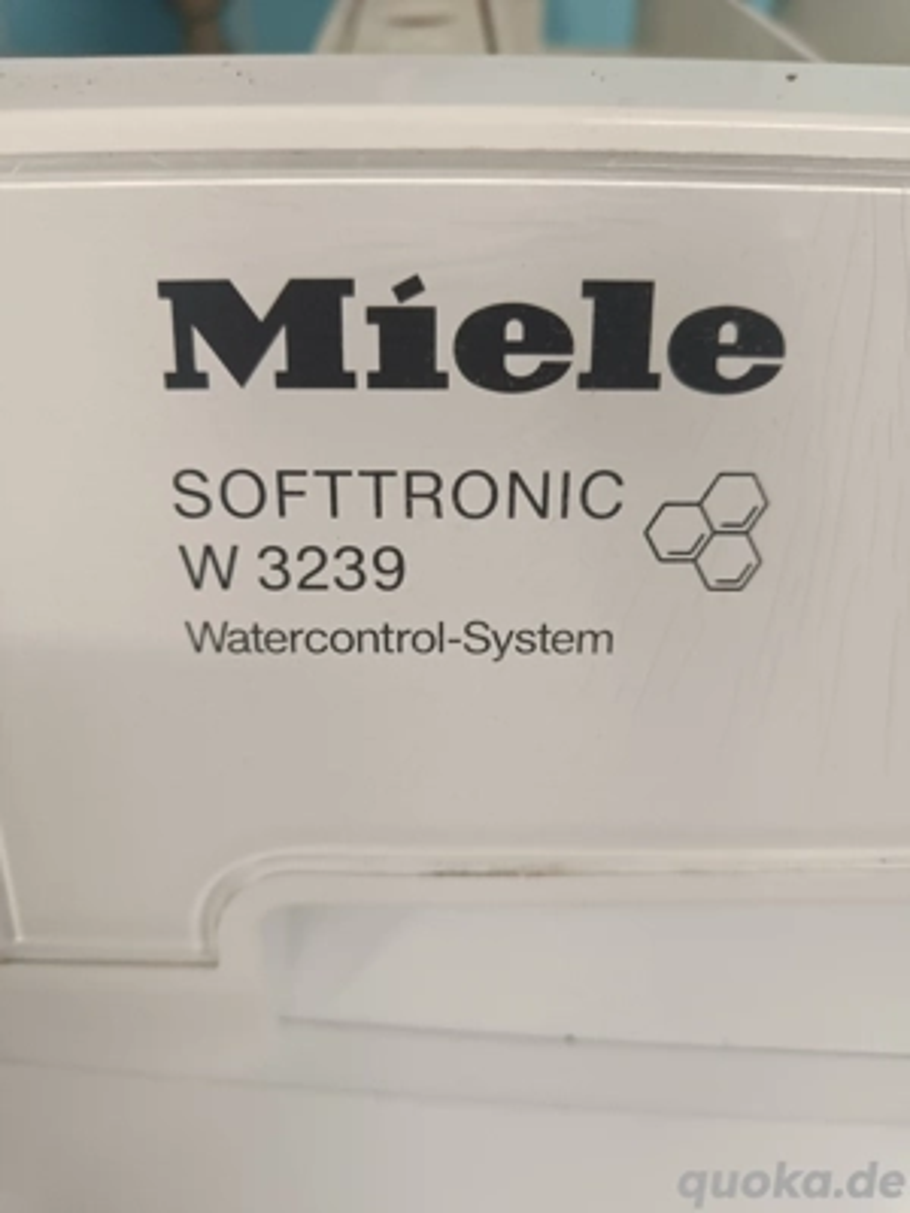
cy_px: 606
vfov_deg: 71.6
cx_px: 455
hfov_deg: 56.8
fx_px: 841
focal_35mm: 24
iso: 478
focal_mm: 5.59
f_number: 1.88
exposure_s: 1/50.1
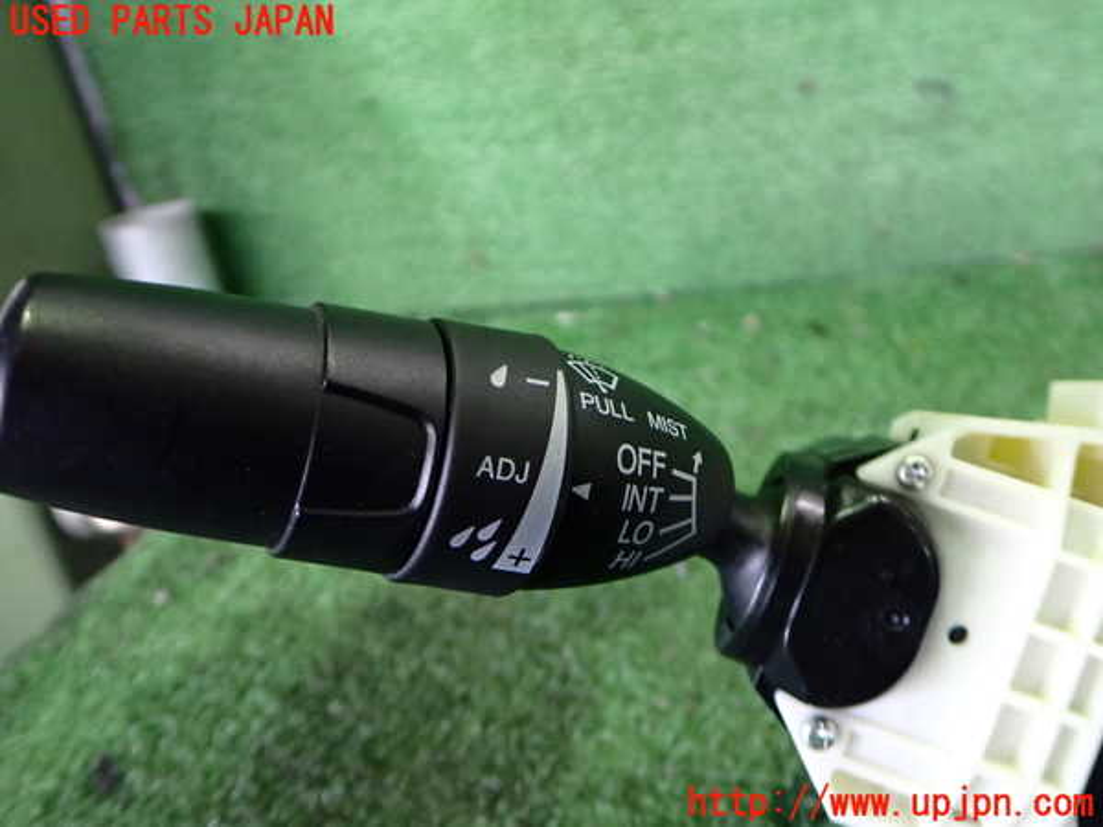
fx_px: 956
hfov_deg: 60.0
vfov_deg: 46.8
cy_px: 414
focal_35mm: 30
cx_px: 552
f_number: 2.3
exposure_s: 1/60
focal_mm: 5.4
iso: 800
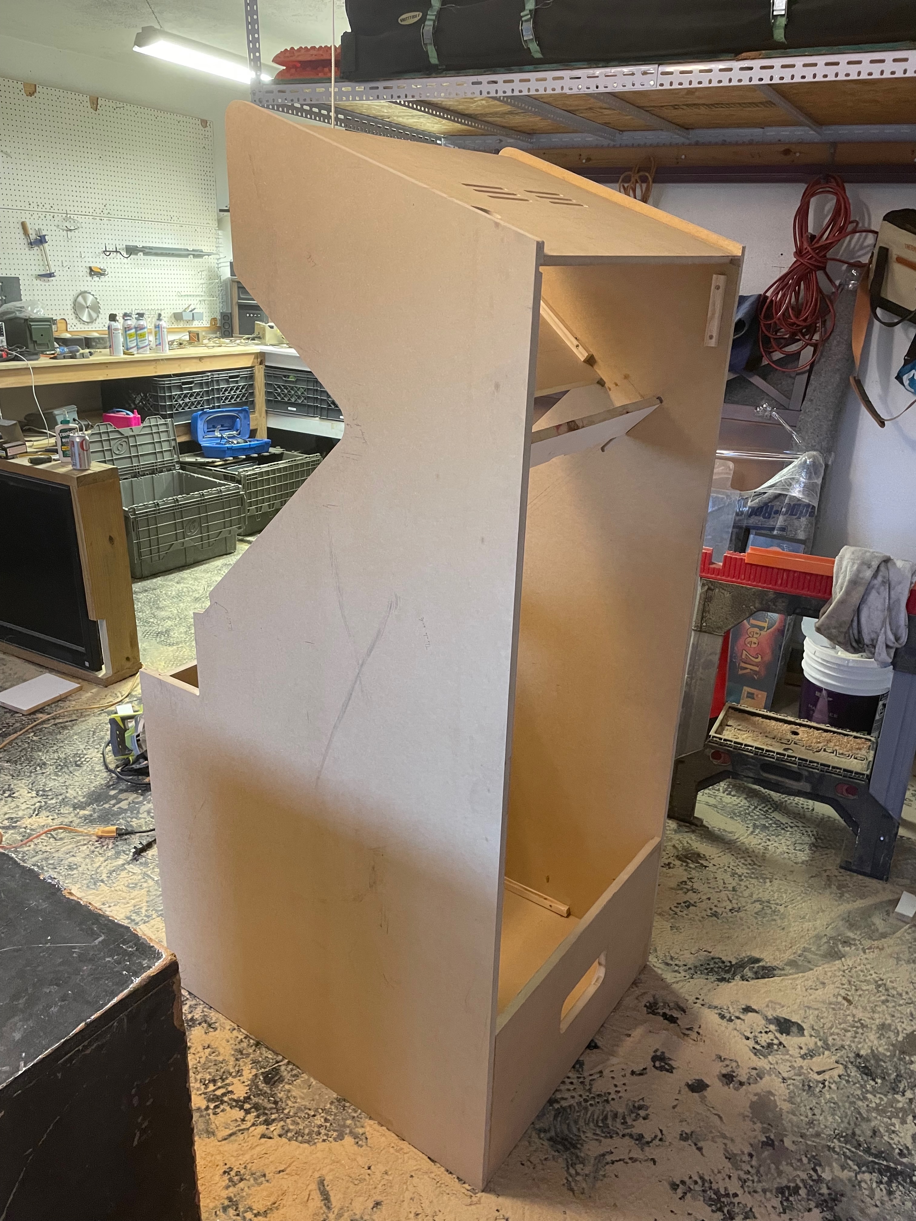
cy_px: 610
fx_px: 917
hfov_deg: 53.1
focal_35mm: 26
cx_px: 458
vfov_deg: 67.3
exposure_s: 1/60
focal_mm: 4.2
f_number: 1.6
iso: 250
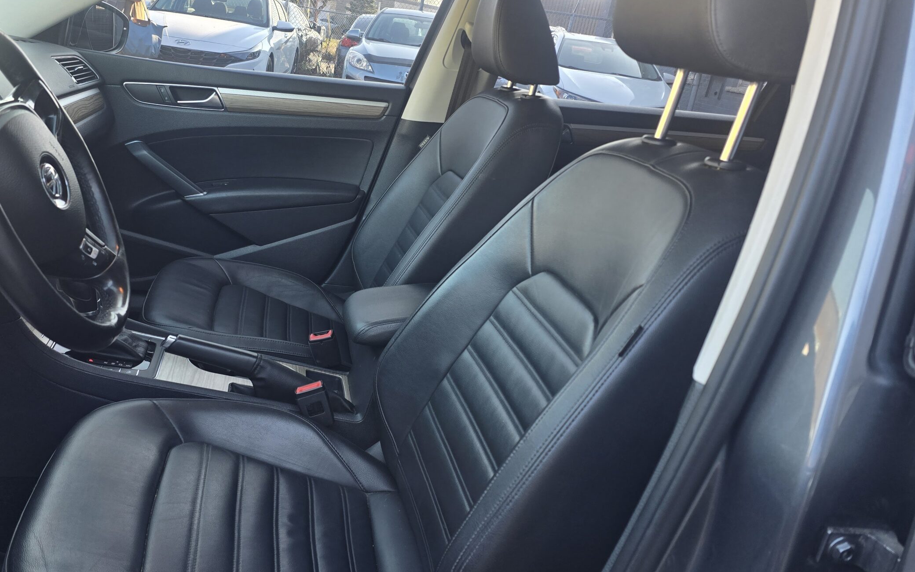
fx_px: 748
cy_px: 283
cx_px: 387
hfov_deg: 62.6
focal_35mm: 30
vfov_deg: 41.8
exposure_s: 1/180
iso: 80
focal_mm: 6.3
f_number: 1.7
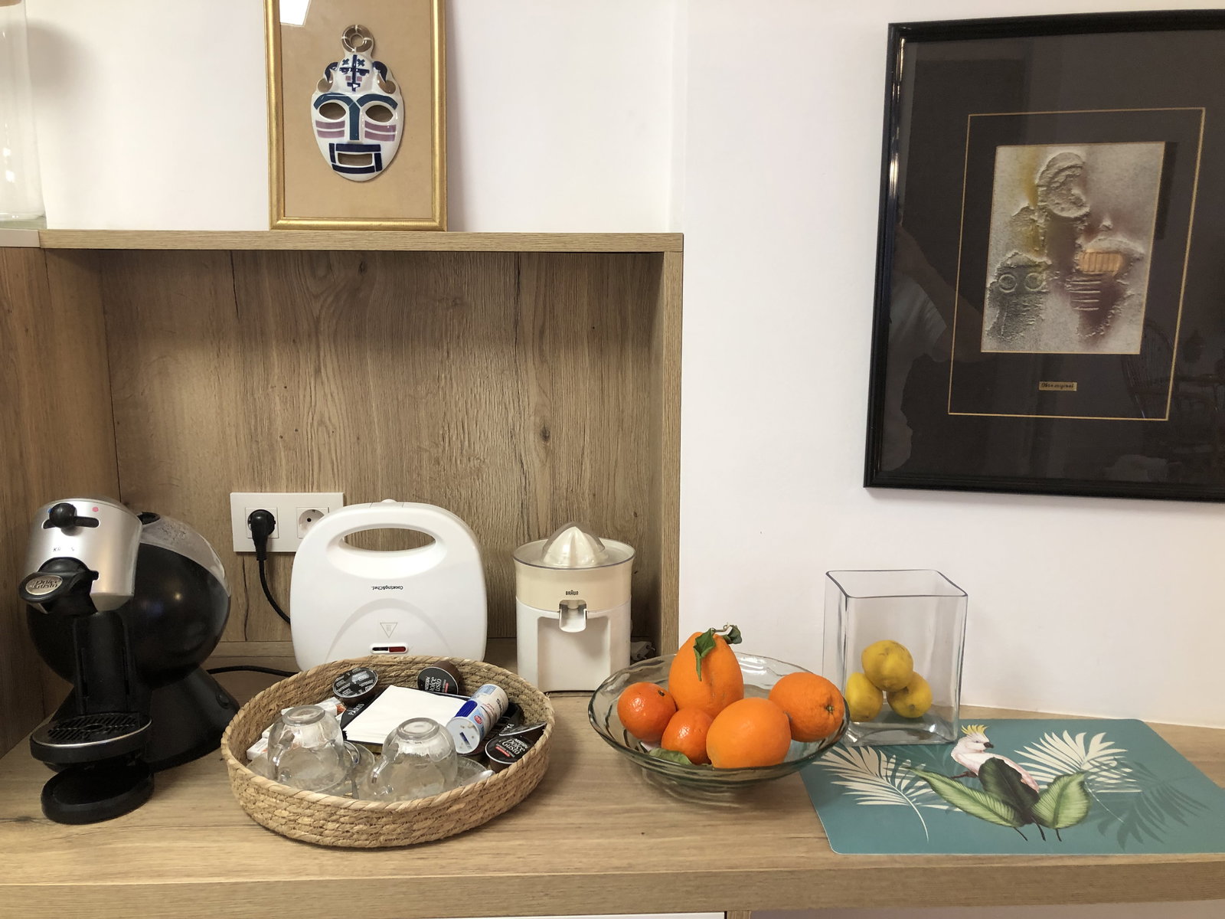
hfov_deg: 63.4
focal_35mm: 28
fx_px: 991
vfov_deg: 49.7
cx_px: 612
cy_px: 460
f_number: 1.8
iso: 40
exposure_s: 1/33
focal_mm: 3.99
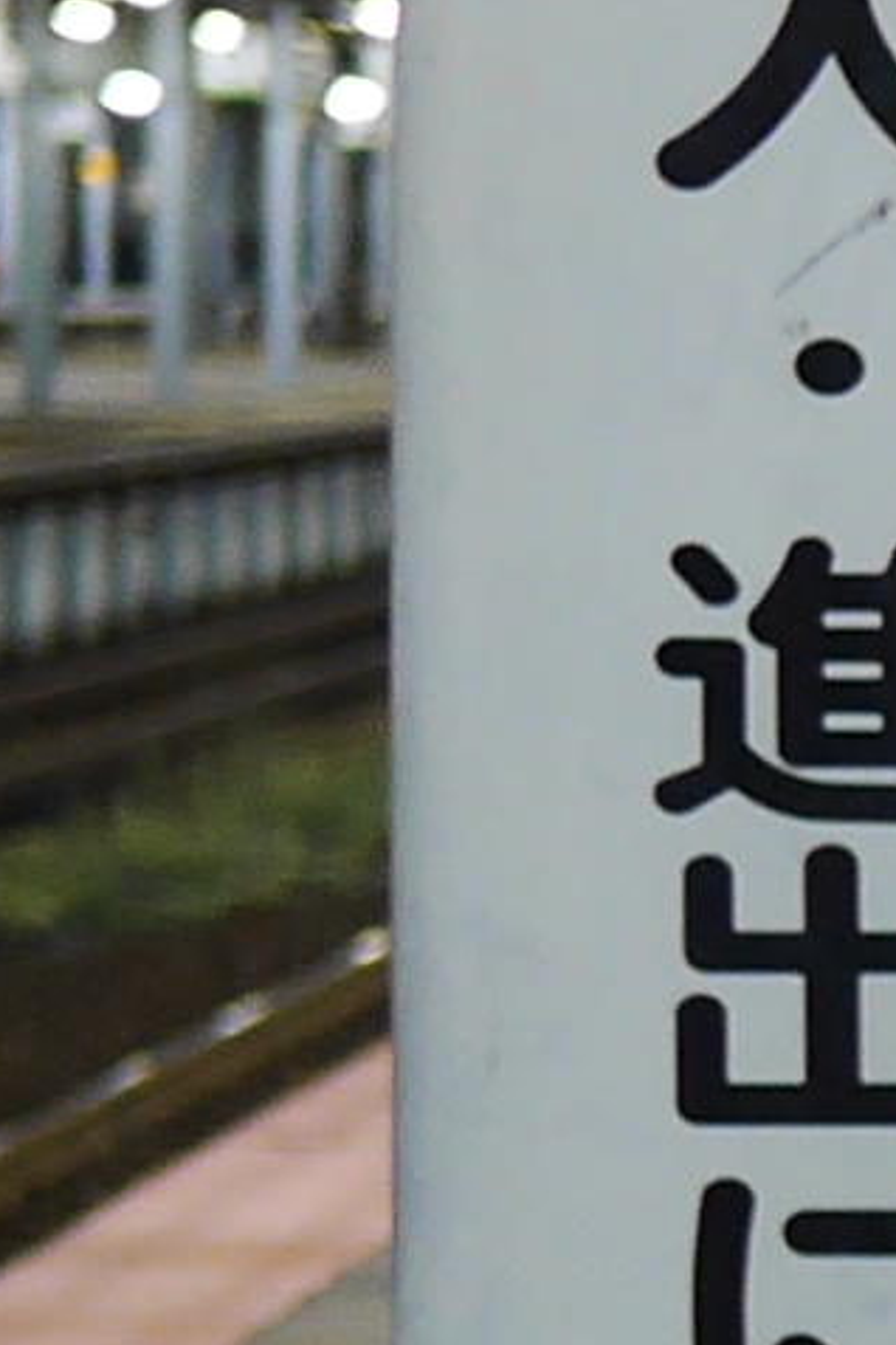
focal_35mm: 401
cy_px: 1720
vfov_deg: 5.1
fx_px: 14969
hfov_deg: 3.3
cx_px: 3390
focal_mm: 20
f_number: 1.8
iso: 400
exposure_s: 1/13
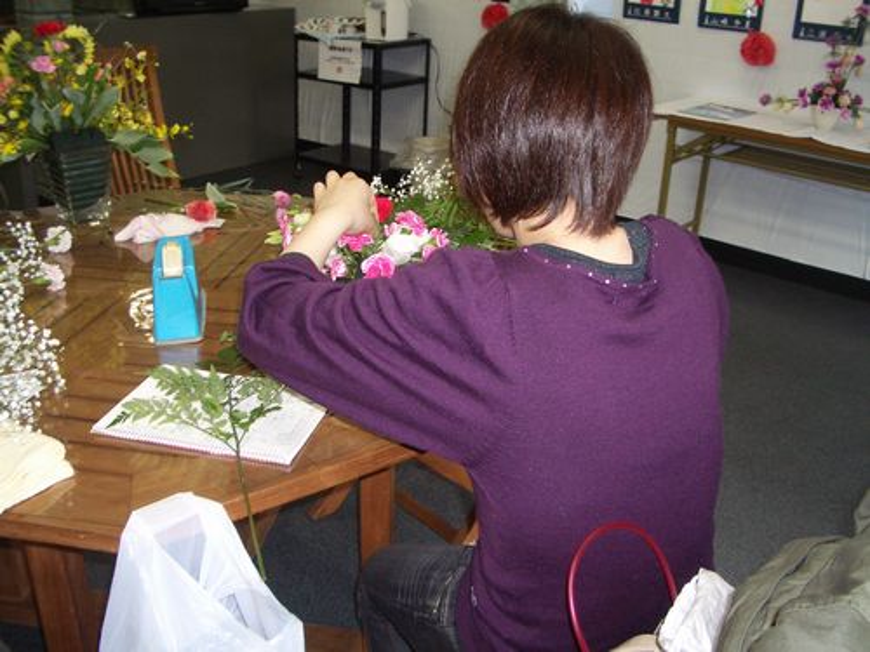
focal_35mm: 35
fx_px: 880
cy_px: 326
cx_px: 435
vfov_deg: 40.7
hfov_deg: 52.6
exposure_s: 1/60
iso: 200
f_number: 2.6
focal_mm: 5.8
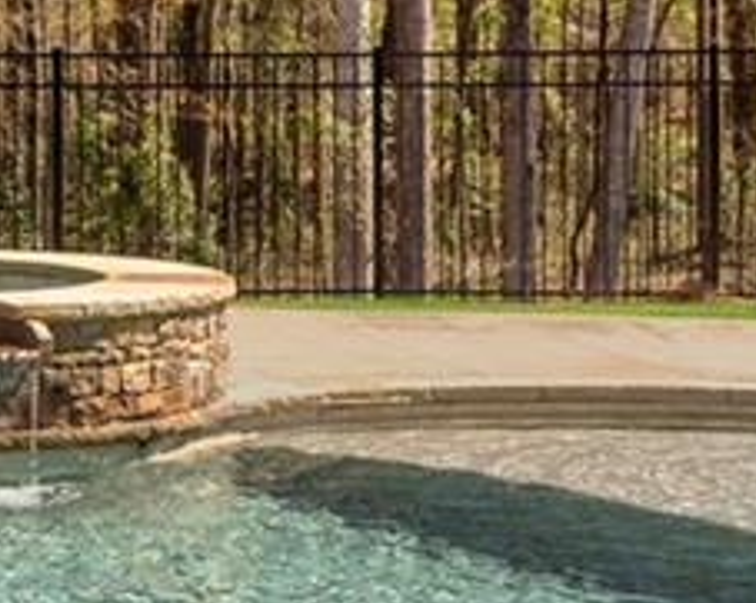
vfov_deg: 12.3
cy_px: -40
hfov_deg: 15.1
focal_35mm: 123
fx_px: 2749
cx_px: -163
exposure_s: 1/640
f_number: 8
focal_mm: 29
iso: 400
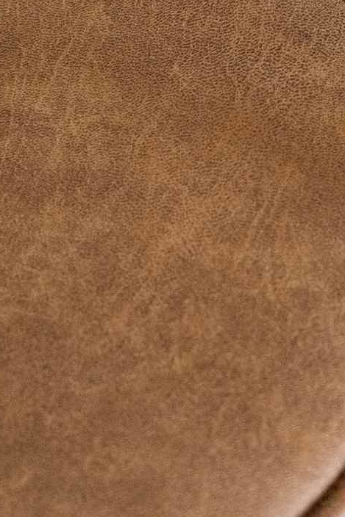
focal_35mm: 199
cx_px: 189
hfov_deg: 6.9
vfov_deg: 10.3
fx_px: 2862
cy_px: 167
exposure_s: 1/80
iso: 3200
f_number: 4
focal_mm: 70
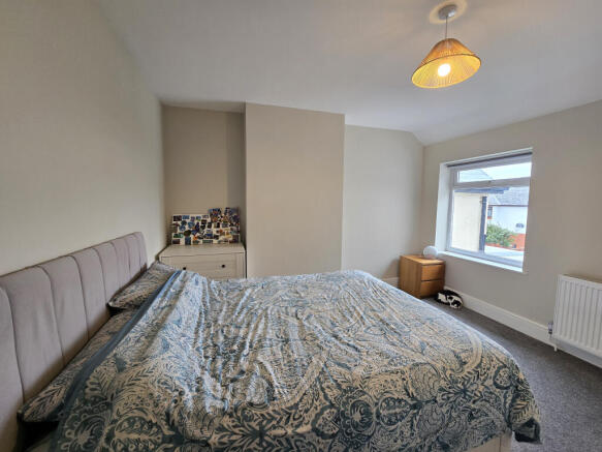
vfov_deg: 89.9
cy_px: 226
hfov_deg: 106.2
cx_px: 301
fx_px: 226
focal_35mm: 13
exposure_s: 1/50
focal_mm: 2.2
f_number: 2.2
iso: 125
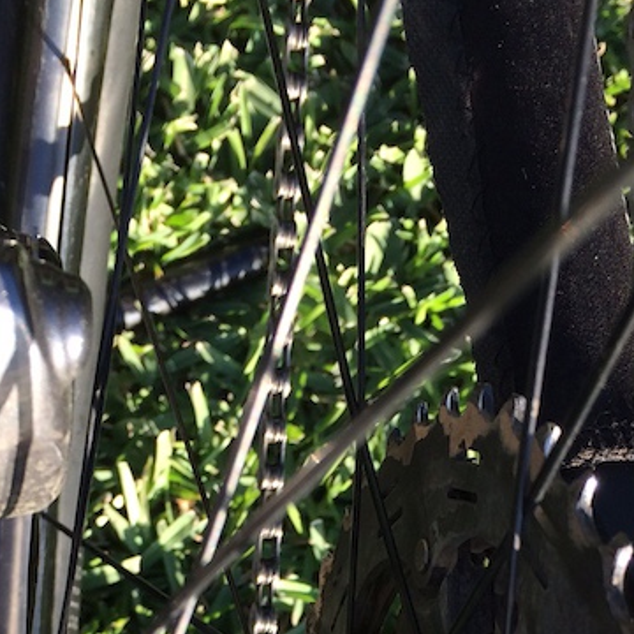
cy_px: 747
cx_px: 333
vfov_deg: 22.0
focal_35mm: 73
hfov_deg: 23.7
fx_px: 1513
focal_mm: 4.15
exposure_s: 1/323
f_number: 2.2
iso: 32
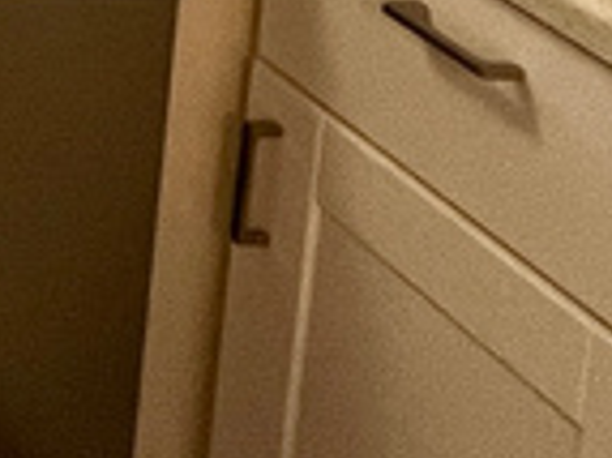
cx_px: -1121
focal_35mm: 93
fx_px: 1643
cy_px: -775
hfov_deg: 12.2
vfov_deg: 11.6
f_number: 1.8
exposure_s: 1/120
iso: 200
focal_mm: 1.57
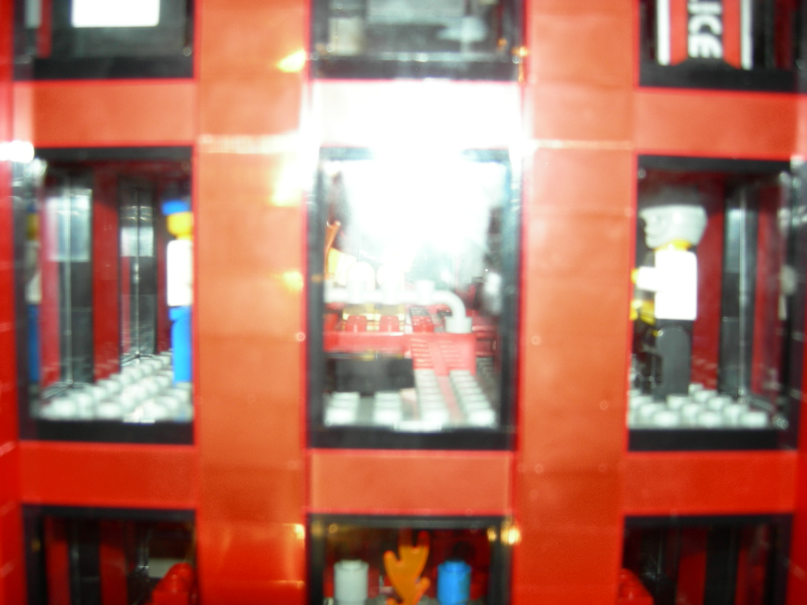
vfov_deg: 39.7
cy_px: 302
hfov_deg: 51.4
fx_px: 839
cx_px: 404
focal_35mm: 36
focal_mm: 7.5
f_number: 2.7
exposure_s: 1/60.1
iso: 64
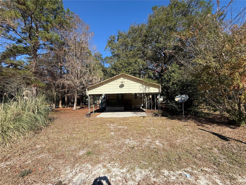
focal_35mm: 14
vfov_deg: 85.7
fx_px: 99
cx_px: 123
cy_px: 92
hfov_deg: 102.1
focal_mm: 2.22
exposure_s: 1/1745
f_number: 2.2
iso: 50
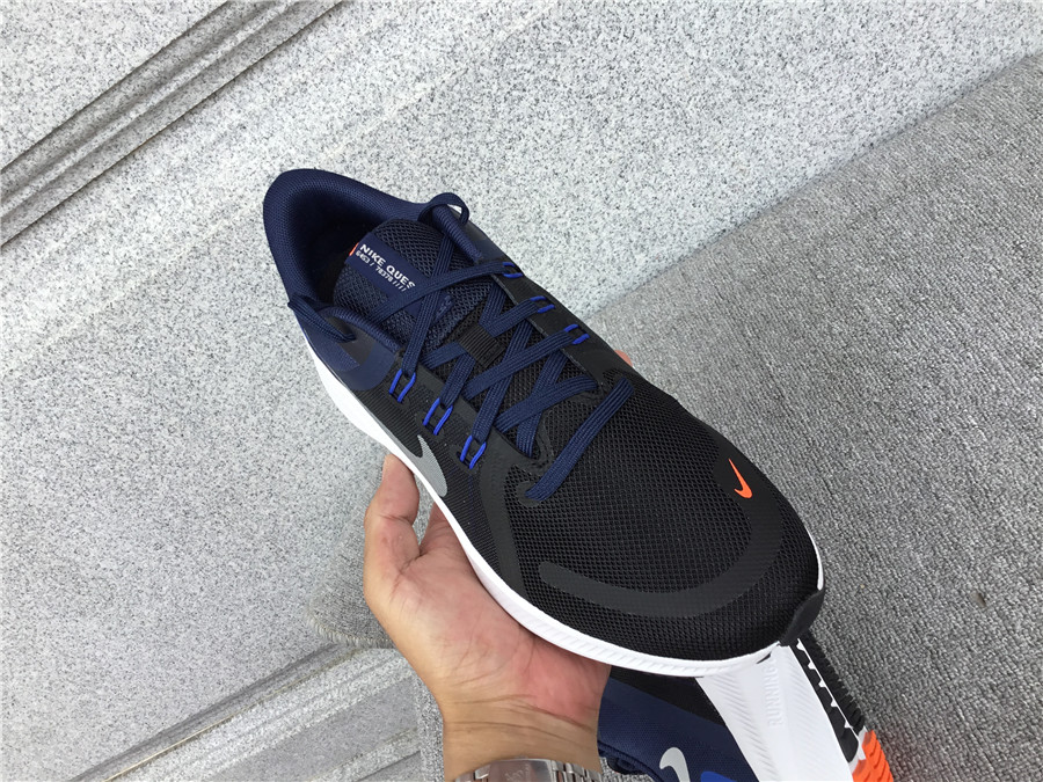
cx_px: 522
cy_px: 391
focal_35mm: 31
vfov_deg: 45.4
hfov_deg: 58.4
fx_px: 934
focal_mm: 3.3
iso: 25
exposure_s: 1/221
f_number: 2.4
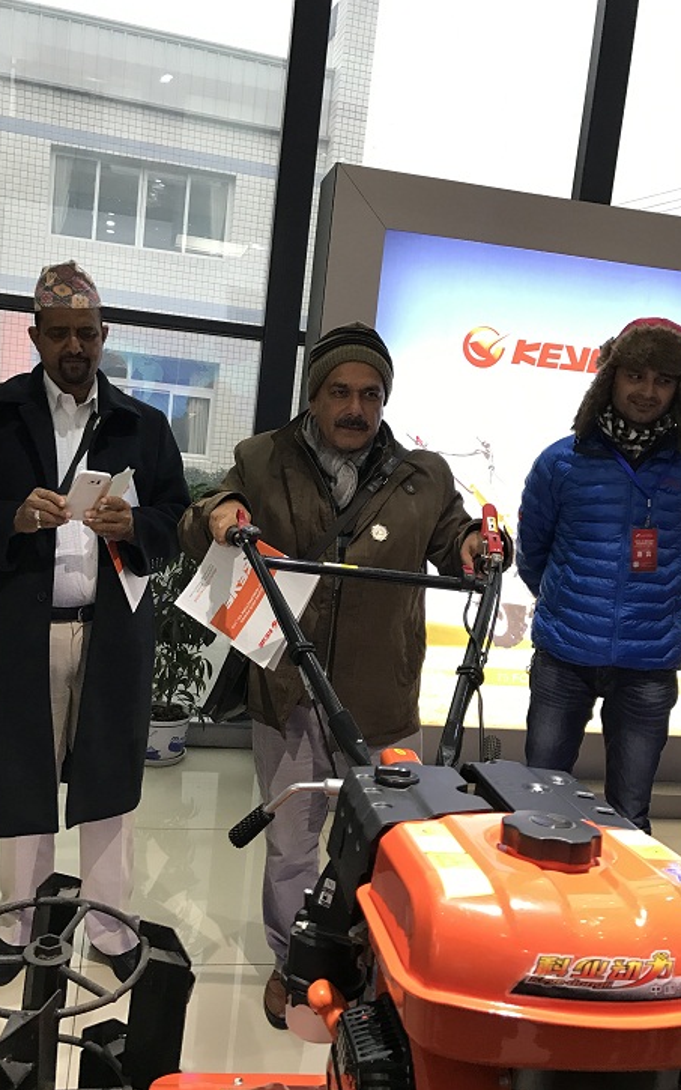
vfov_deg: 62.9
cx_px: 295
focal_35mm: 30
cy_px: 542
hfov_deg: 41.7
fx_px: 891
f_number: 1.8
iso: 40
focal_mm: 3.99
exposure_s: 1/33
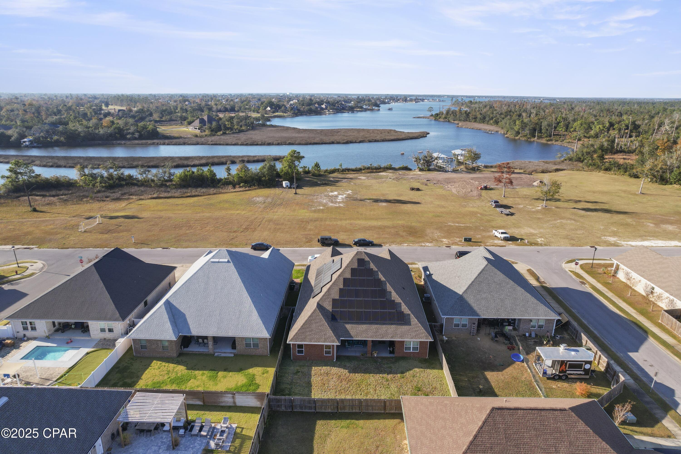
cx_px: 340
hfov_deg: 78.6
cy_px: 227
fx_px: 416
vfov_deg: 57.2
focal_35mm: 22
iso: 100
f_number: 2.8
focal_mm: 8.38
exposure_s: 1/730
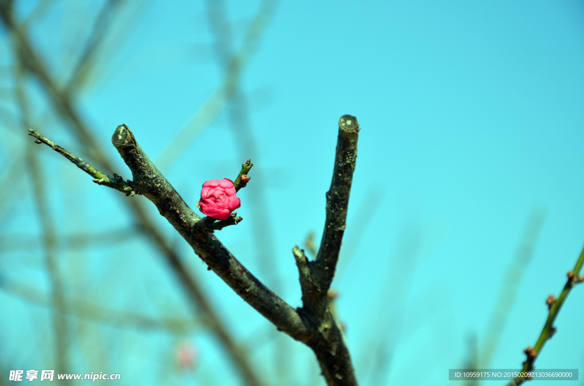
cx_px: 292
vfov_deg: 8.7
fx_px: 2549
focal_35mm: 158
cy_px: 193
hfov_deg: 13.1
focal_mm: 105
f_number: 9
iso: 100
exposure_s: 1/320
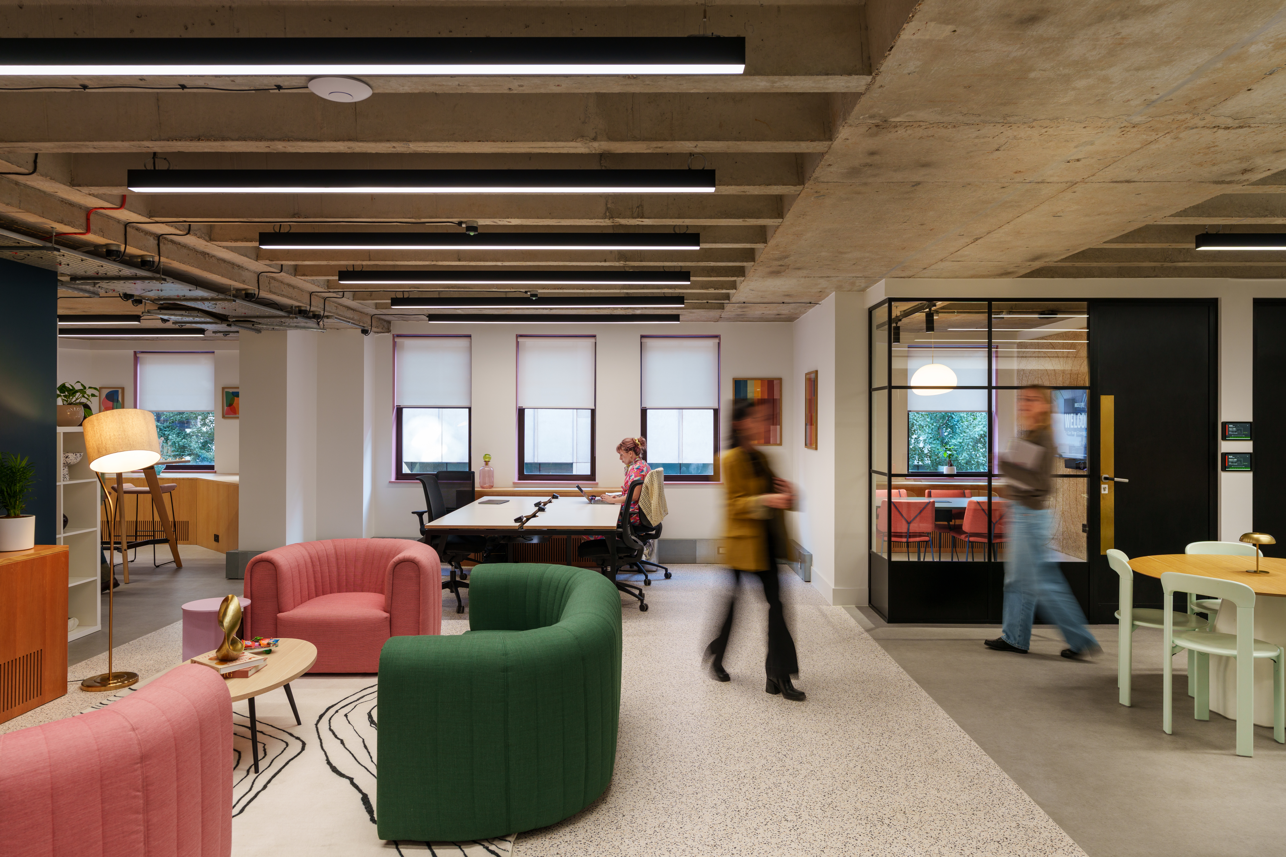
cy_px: 428
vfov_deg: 55.1
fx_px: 822
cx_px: 643
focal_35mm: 23
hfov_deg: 76.1
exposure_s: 1/6
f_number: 5.6
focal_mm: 23
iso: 100
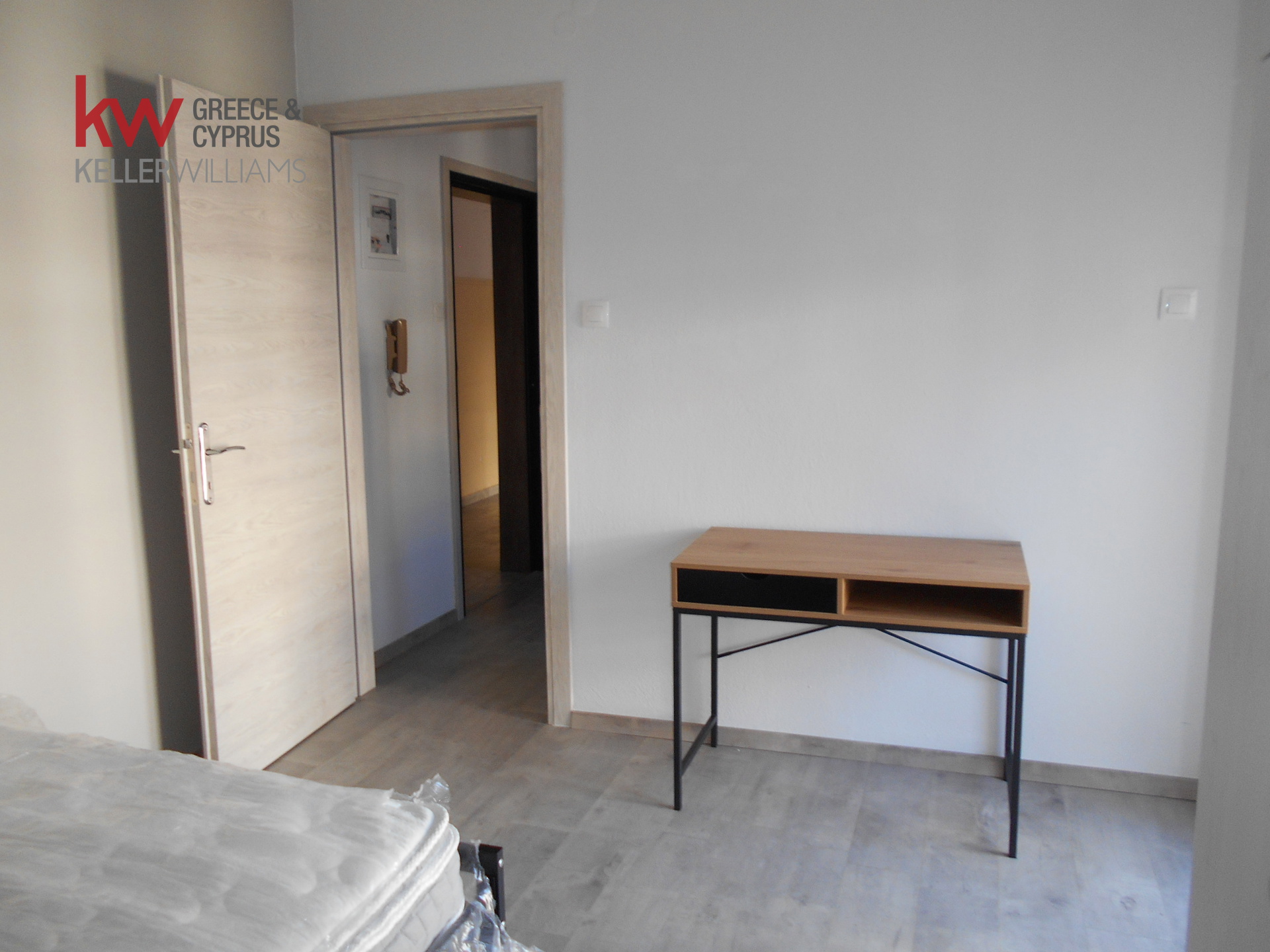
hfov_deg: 67.3
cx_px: 635
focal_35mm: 26
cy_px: 476
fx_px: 954
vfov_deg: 53.1
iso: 140
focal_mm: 4.6
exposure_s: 1/30
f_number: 3.2
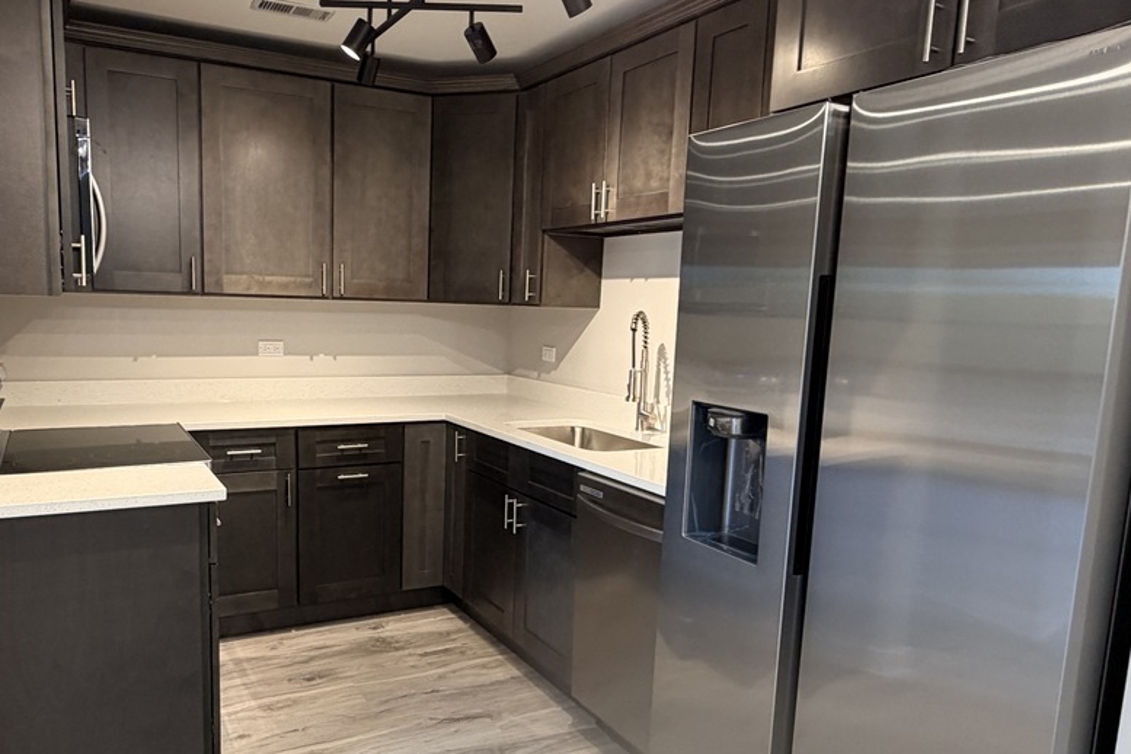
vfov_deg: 47.8
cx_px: 501
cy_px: 424
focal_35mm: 27
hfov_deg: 67.2
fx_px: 848
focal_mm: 2.22
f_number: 2.2
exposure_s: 1/60
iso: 200
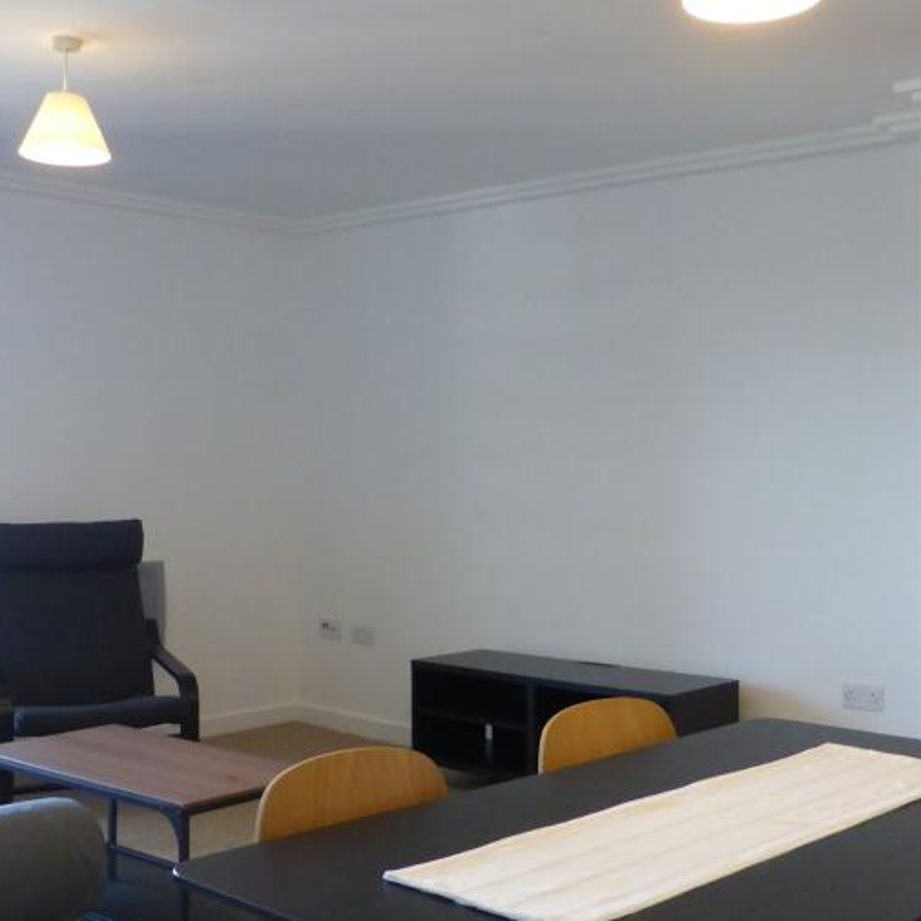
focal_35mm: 43
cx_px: 536
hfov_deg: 39.1
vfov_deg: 39.2
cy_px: 440
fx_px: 1294
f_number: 3.3
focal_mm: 4.3
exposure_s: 1/50
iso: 400
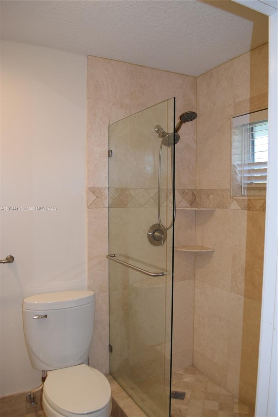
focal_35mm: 27
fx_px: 313
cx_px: 139
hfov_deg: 47.9
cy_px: 208
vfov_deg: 67.4
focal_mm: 18
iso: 800
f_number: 5
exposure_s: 1/100
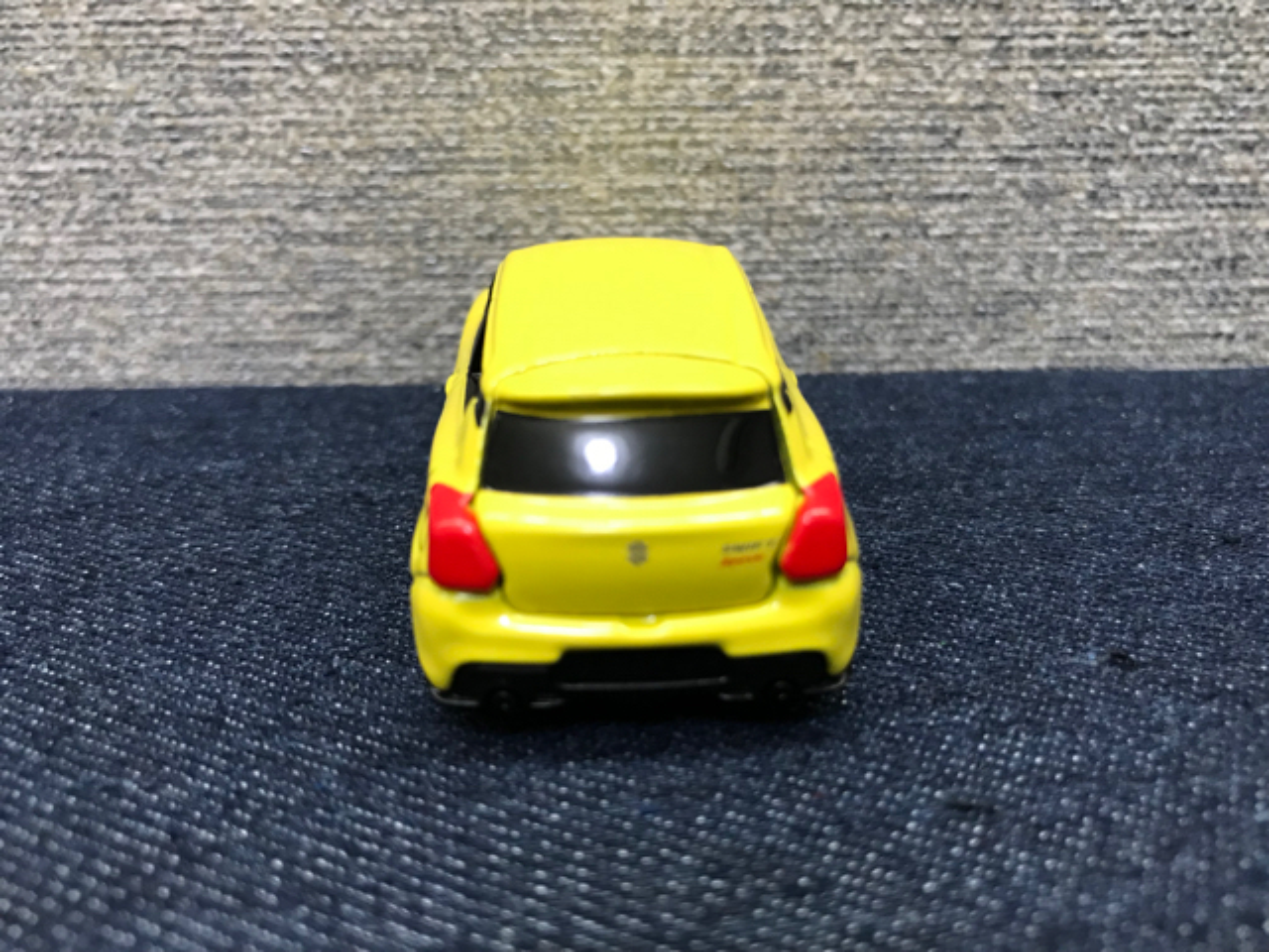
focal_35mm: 28
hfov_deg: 63.4
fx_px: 1026
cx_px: 634
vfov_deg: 49.7
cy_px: 476
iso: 40
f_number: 1.8
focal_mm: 3.99
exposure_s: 1/25
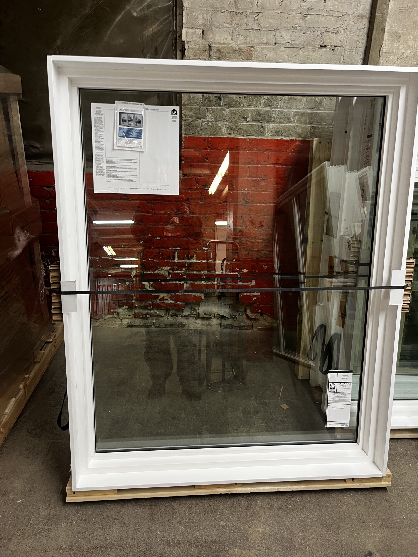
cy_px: 278
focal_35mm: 26
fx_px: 419
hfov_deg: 53.1
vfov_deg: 67.3
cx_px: 209
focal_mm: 5.1
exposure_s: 1/60
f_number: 1.6
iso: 125
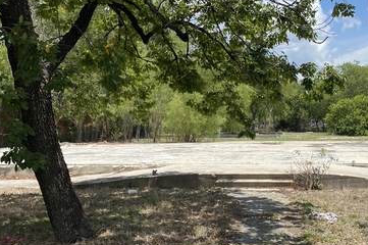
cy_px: 127
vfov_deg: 28.0
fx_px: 490
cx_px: 256
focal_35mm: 48
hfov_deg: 40.4
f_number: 1.8
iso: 32
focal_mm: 4.25
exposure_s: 1/2513
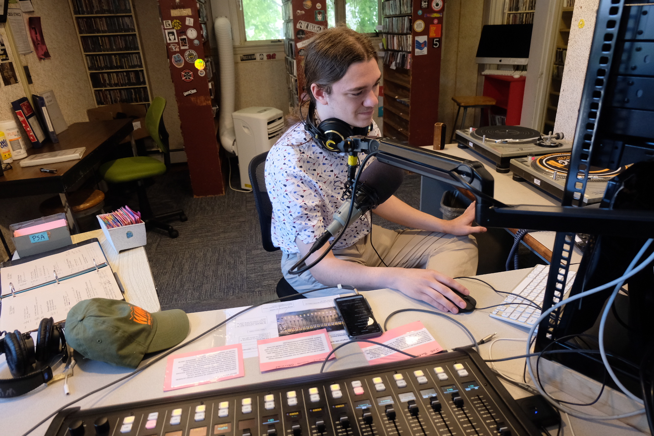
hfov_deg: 73.7
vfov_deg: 53.1
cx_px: 327
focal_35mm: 24
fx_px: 436
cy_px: 218
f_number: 3.5
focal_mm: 16
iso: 1600
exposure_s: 1/160
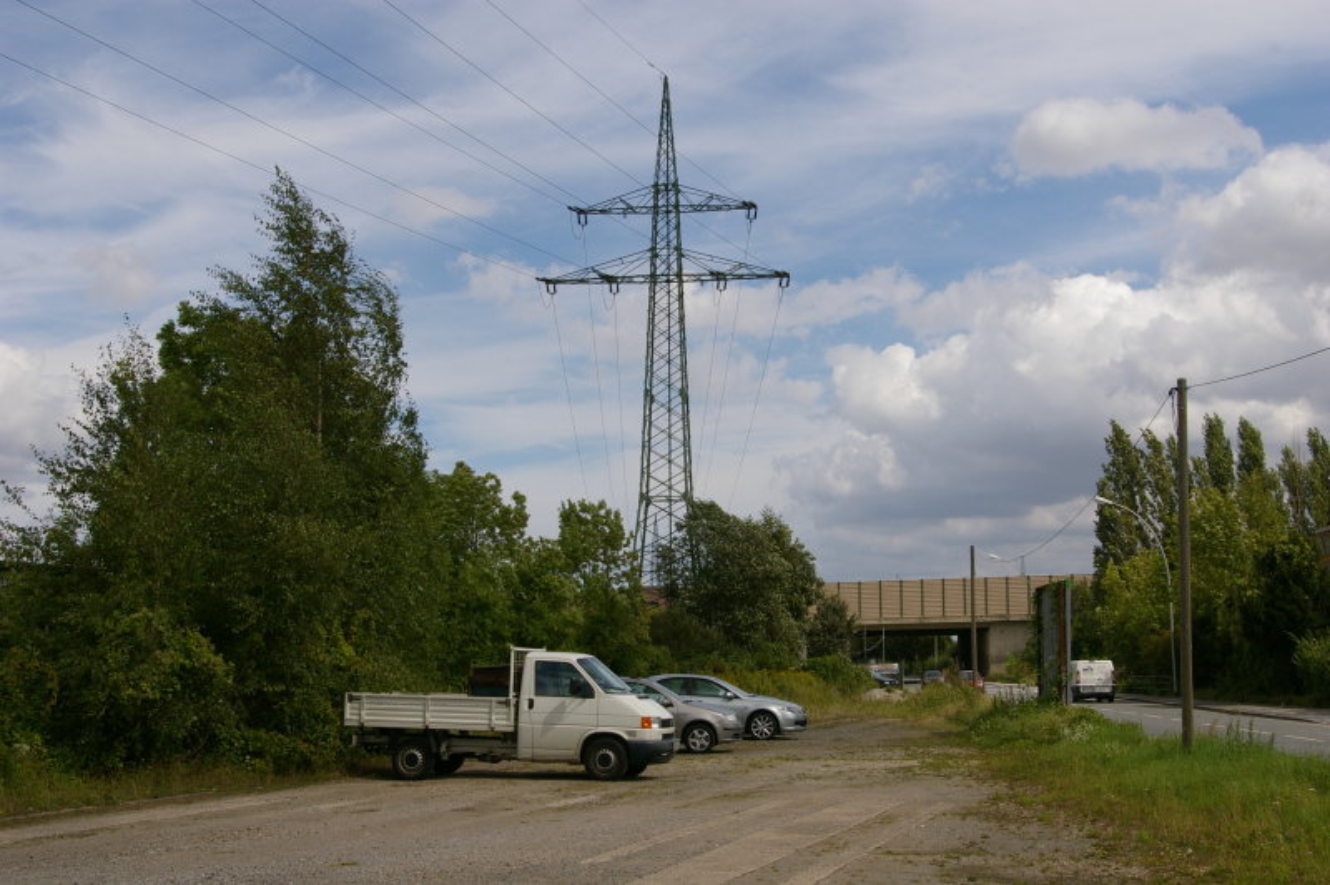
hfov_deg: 42.4
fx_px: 1716
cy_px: 442
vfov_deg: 28.9
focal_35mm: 46
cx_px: 665
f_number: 13
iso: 200
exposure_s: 1/250
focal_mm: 31
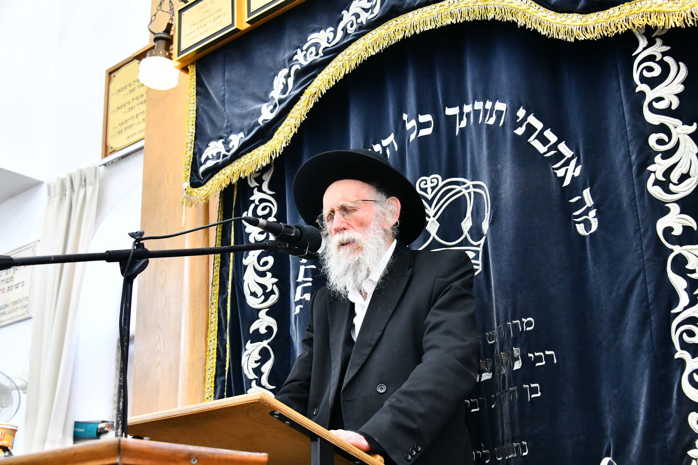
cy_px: 232
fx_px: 930
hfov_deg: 41.1
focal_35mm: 48
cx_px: 349
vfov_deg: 28.1
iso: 1600
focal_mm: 48
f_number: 5.6
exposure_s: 1/125
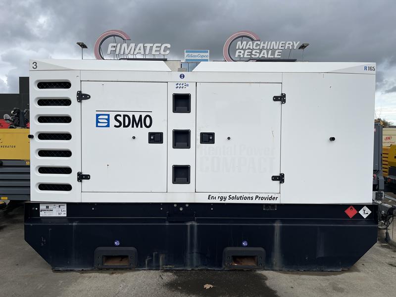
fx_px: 286
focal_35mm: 25
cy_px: 148
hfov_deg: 69.4
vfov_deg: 54.9
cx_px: 198
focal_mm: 5.1
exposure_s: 1/1883
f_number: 1.6
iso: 32
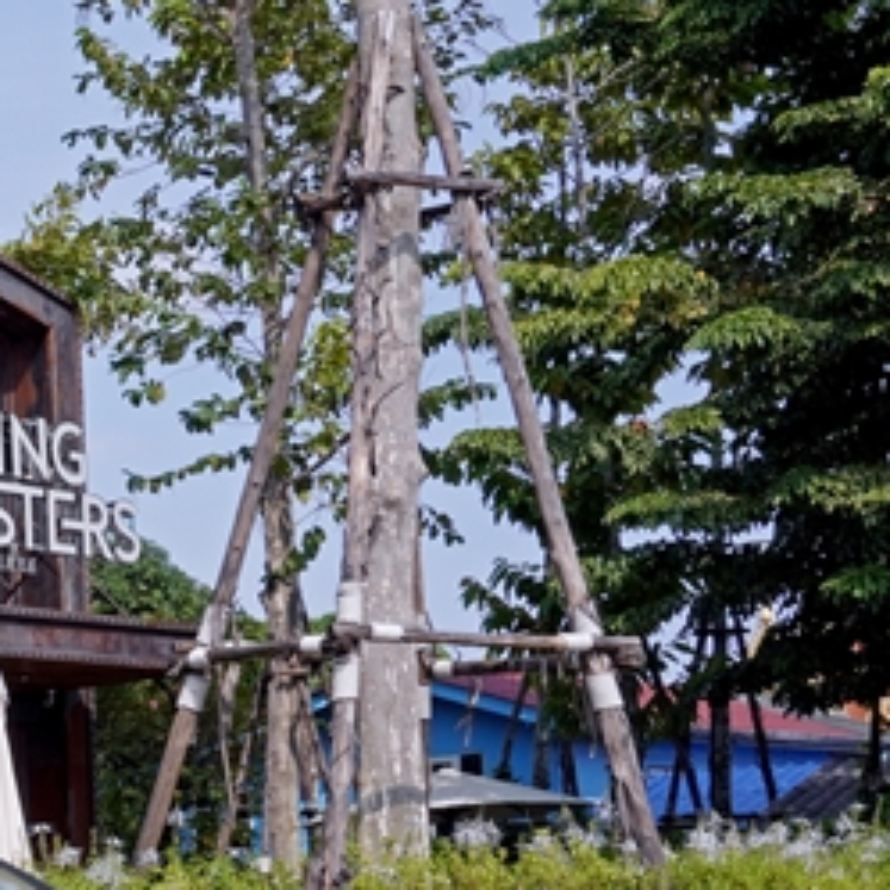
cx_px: -432
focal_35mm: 90
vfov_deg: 19.0
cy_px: 781
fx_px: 2618
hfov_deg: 17.4
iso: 200
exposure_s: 1/125
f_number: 18
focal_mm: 22
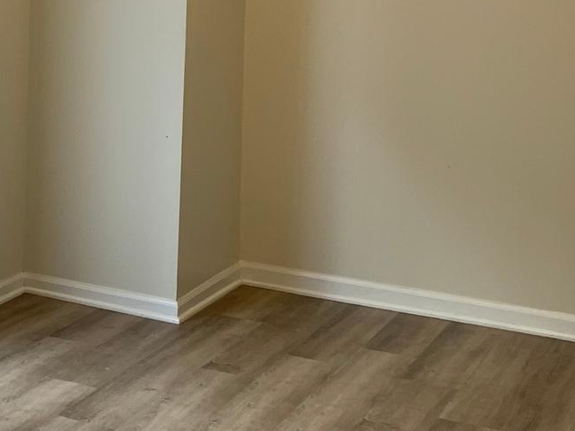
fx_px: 1346
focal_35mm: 81
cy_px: 31
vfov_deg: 17.9
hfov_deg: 22.7
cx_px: -67
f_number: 1.8
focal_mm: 4.25
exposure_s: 1/120
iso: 50
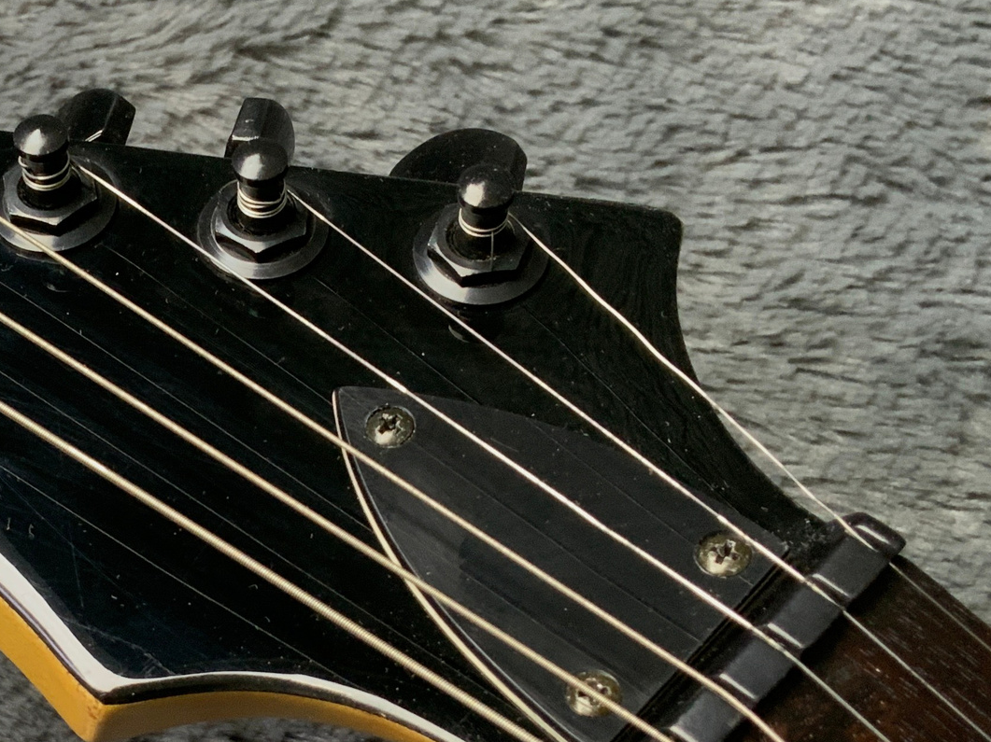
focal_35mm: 70
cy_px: 488
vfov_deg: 20.9
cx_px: 180
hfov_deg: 27.2
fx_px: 2003
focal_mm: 3
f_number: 1.8
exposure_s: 1/50
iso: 160
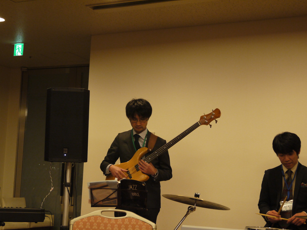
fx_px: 559
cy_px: 144
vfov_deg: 23.2
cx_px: 123
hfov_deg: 30.6
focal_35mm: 63
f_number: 4.9
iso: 400
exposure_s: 1/20
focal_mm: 25
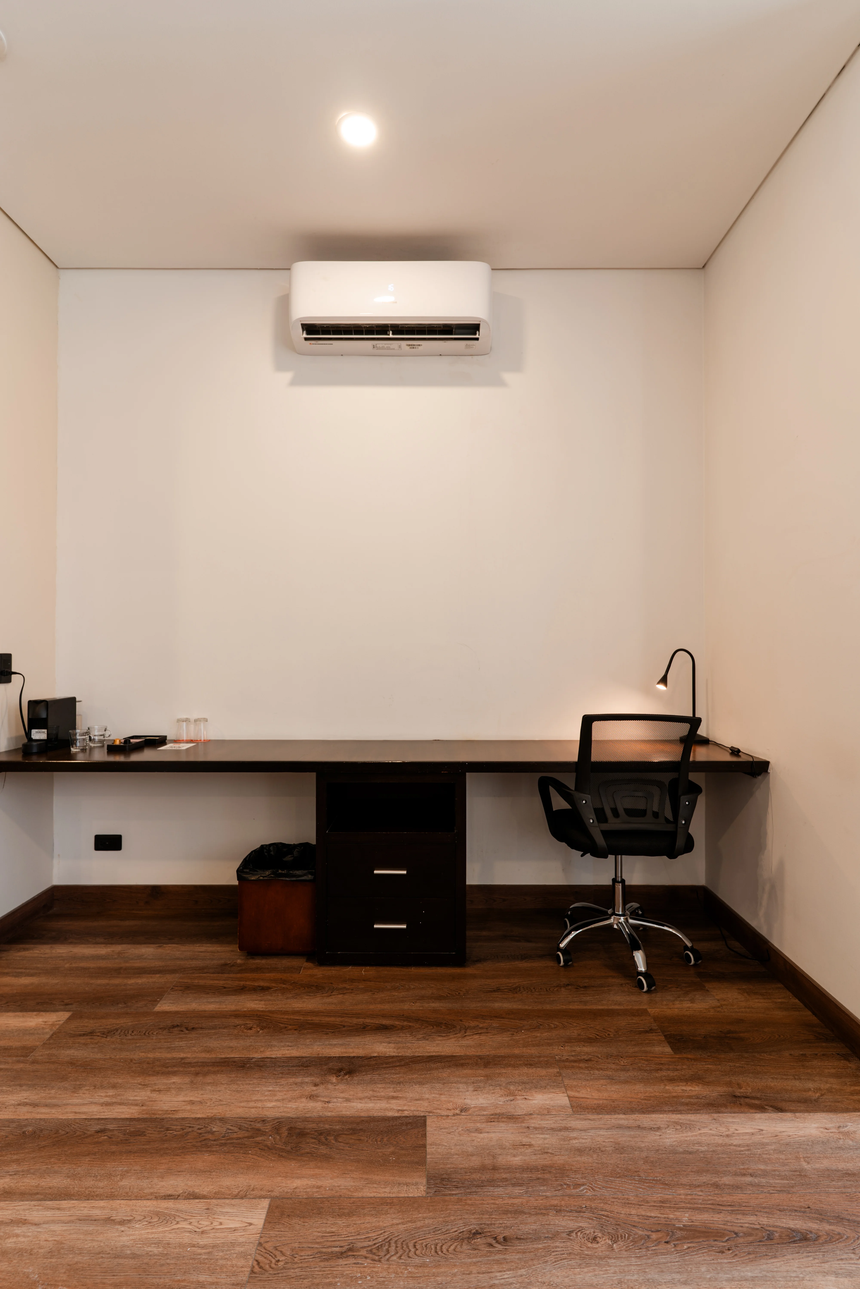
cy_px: 644
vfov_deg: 93.3
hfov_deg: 70.4
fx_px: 609
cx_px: 430
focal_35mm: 17
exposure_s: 1/13
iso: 200
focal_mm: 17
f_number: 5.6
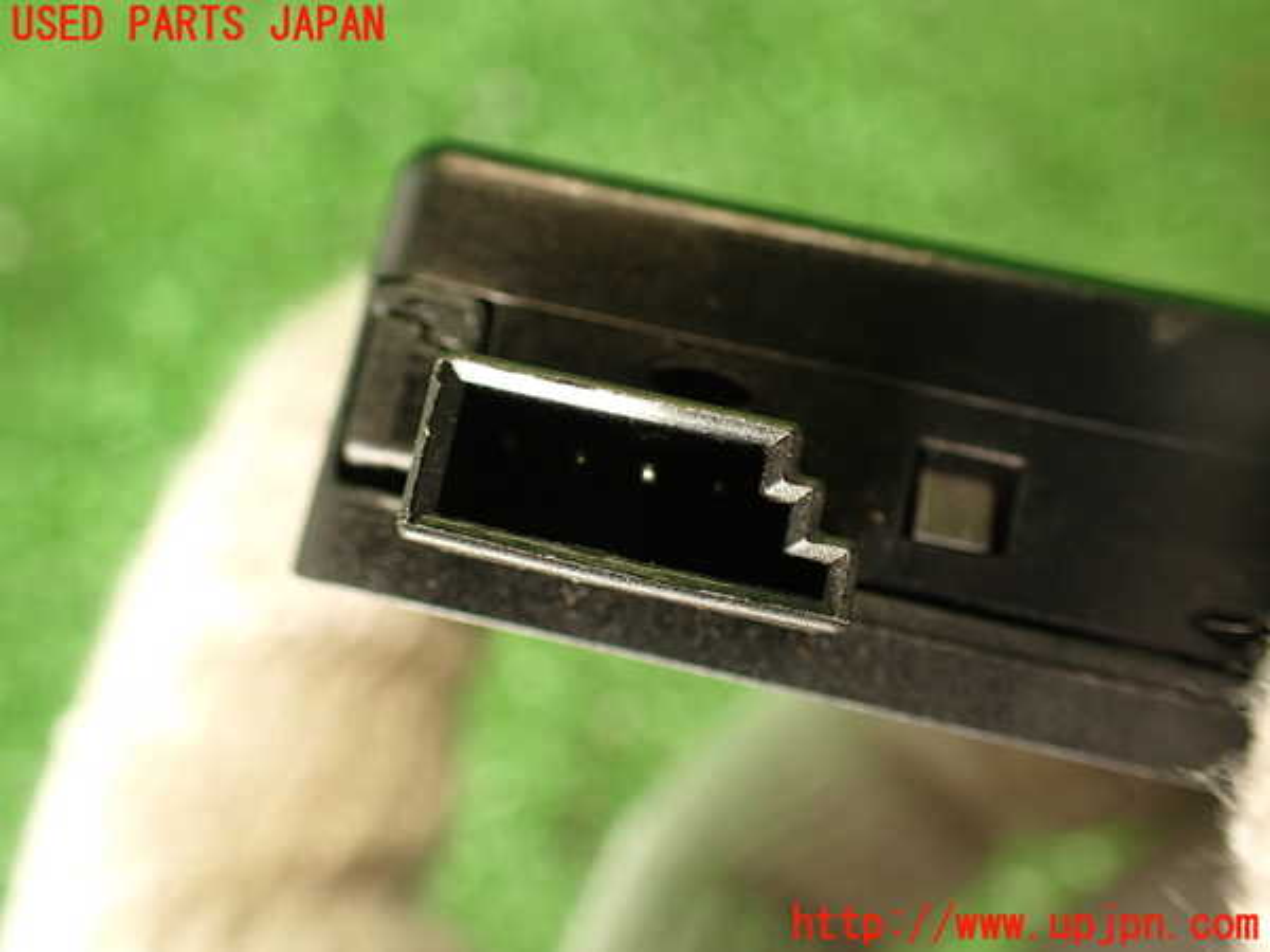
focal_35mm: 32
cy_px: 476
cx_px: 635
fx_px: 1174
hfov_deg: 56.8
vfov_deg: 44.2
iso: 200
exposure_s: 1/30
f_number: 2.4
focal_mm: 5.79
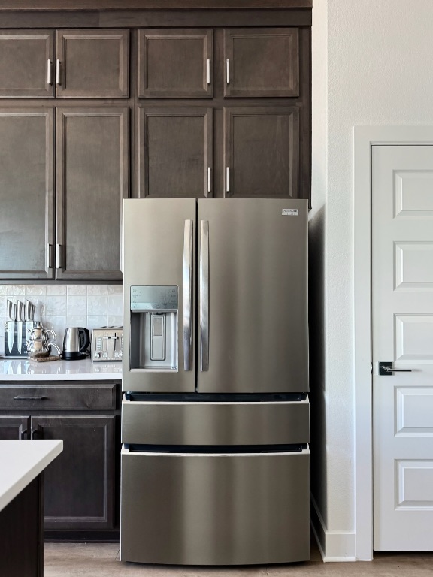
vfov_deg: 71.6
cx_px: 216
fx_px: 400
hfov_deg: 56.8
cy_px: 288
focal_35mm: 24
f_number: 1.78
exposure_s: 1/60
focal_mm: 6.76
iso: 250
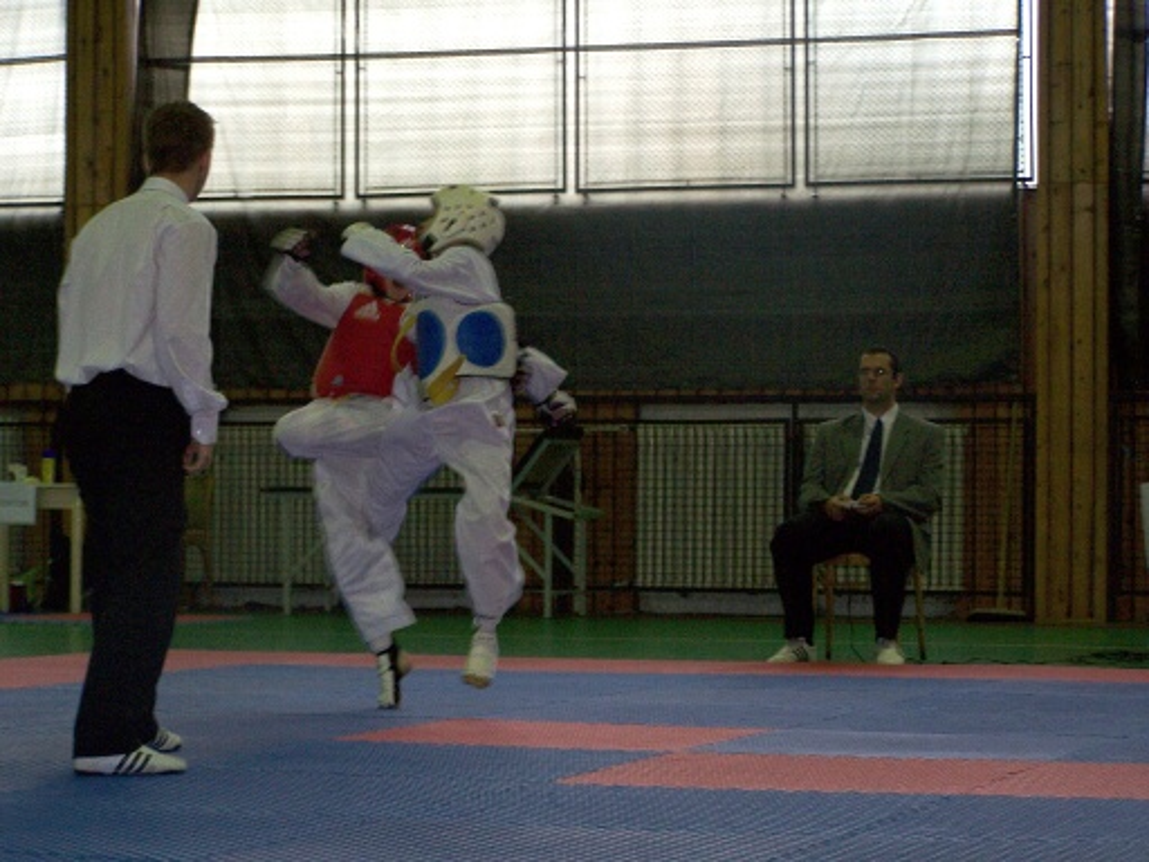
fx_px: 3884
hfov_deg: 16.8
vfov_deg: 12.7
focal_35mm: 117
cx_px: 574
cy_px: 431
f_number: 3.2
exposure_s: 1/90
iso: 140
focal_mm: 19.4
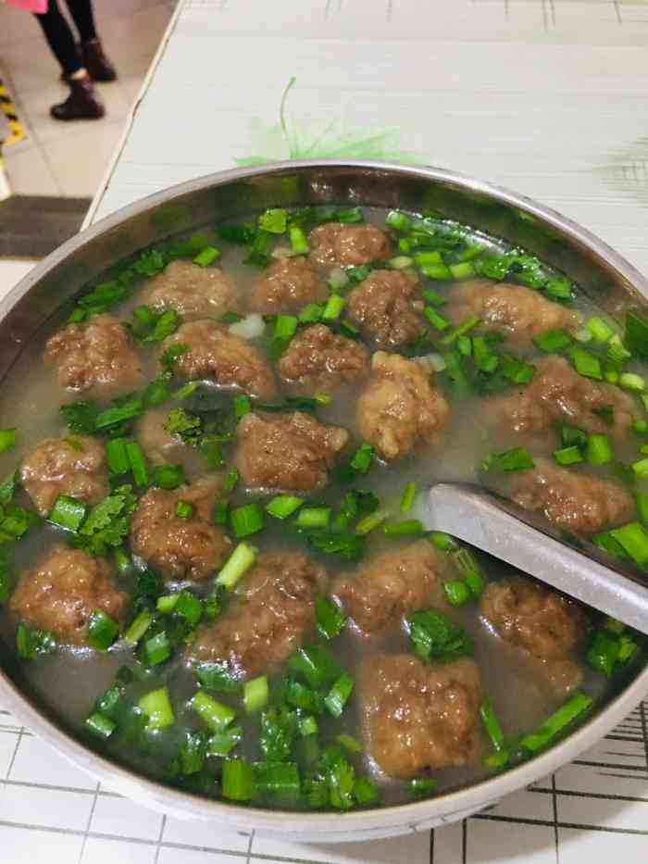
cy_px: 432
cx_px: 324
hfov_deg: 48.2
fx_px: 724
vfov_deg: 61.7
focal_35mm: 29
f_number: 2.2
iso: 125
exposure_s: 1/8
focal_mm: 4.15
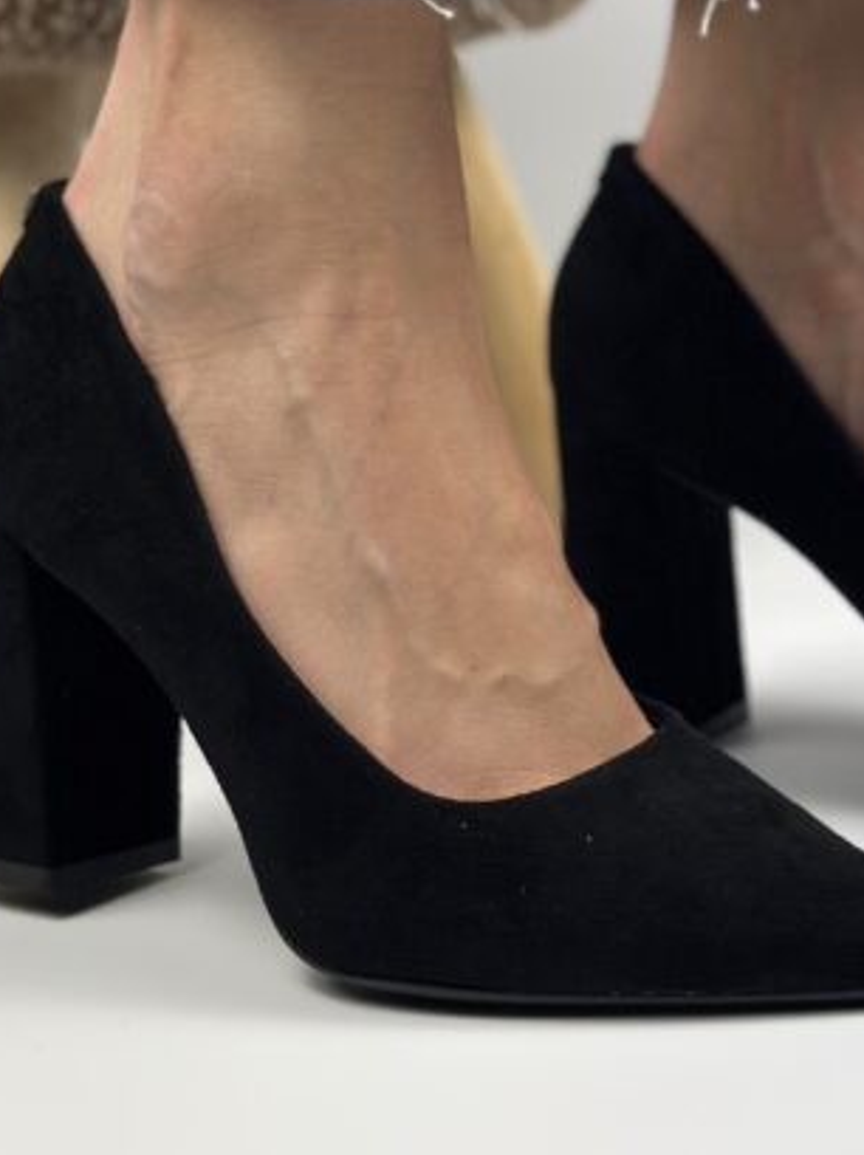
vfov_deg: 20.5
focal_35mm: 94
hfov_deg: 15.6
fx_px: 3133
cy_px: 133
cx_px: 717
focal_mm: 6.86
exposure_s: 1/1185
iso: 80
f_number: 1.78
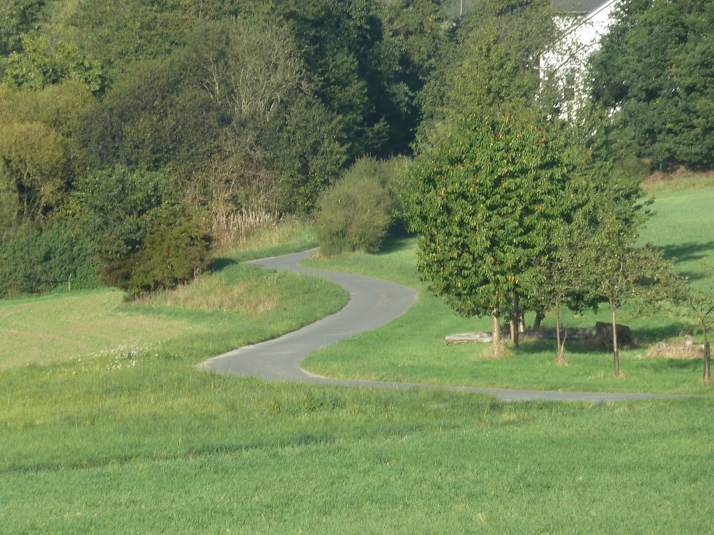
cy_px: 268
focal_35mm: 399
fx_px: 8230
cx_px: 357
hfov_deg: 5.0
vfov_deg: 3.7
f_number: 4.9
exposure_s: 1/160
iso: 80
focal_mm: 49.2
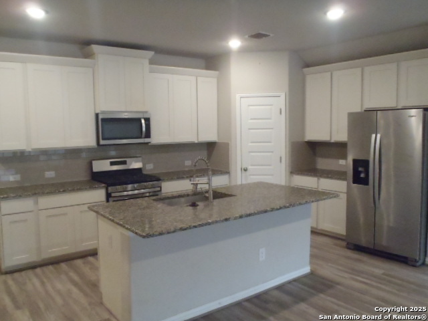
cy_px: 160
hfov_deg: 63.4
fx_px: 346
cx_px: 214
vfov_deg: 49.7
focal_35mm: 28
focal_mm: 5
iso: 800
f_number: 3.9
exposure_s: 1/50
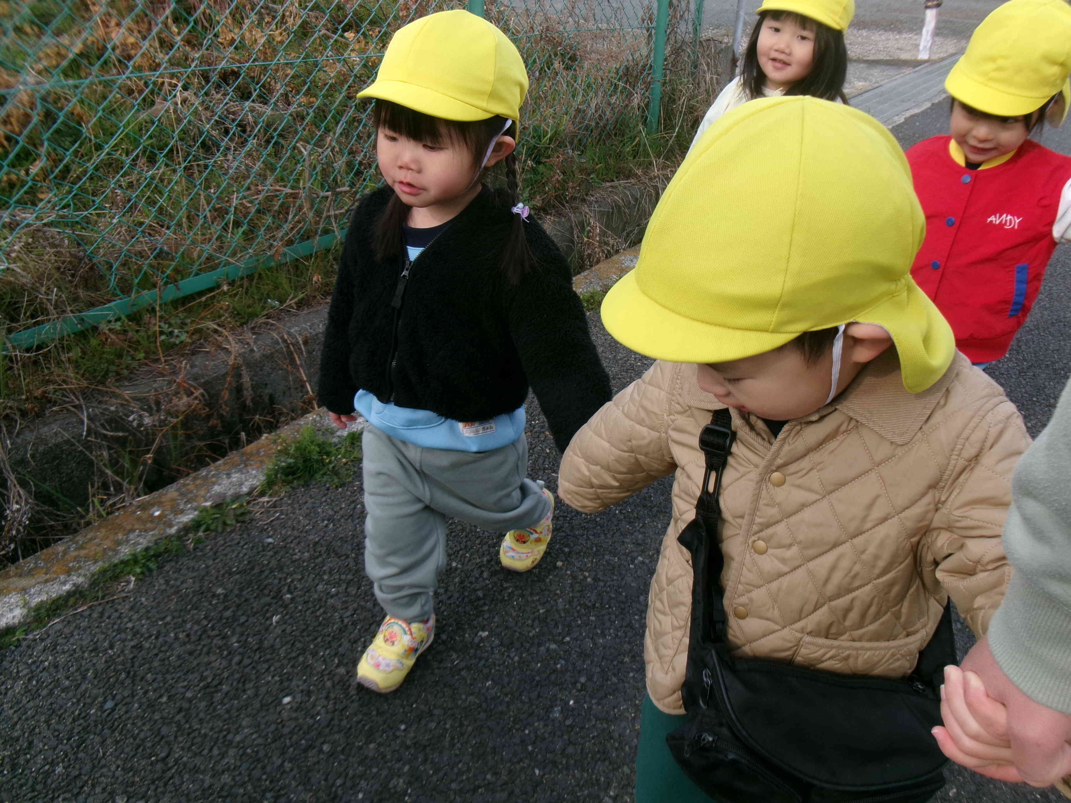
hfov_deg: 63.4
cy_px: 402
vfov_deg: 49.7
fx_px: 866
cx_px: 536
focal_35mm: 28
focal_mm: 5.1
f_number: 3.9
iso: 100
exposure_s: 1/400
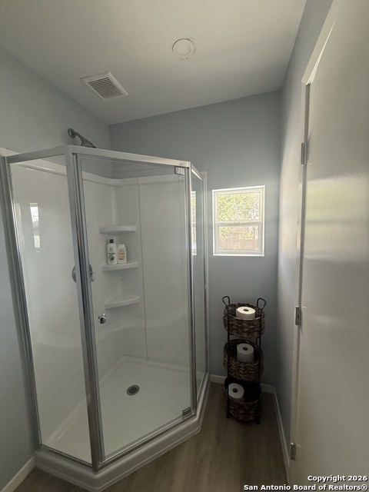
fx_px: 199
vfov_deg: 102.1
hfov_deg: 85.7
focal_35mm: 14
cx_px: 184
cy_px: 246
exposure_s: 1/99
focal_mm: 2.22
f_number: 2.2
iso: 200
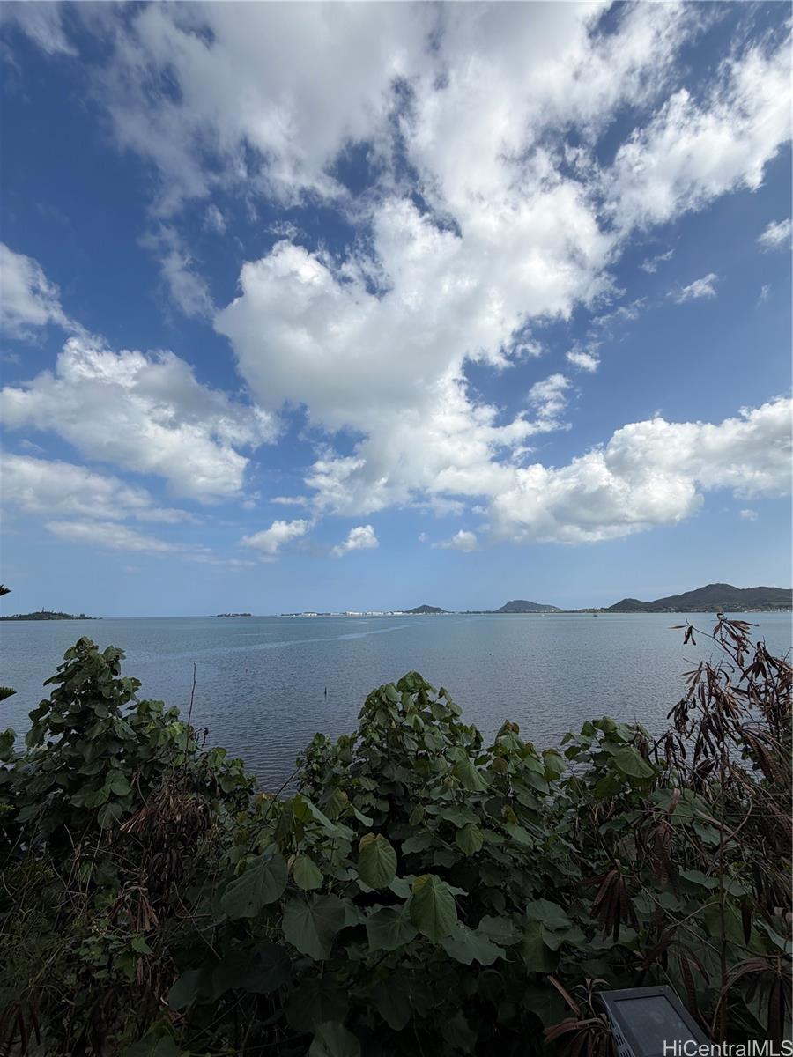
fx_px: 428
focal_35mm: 14
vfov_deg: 102.1
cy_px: 528
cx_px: 396
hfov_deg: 85.7
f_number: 2.2
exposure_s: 1/1431
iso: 20
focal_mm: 2.22
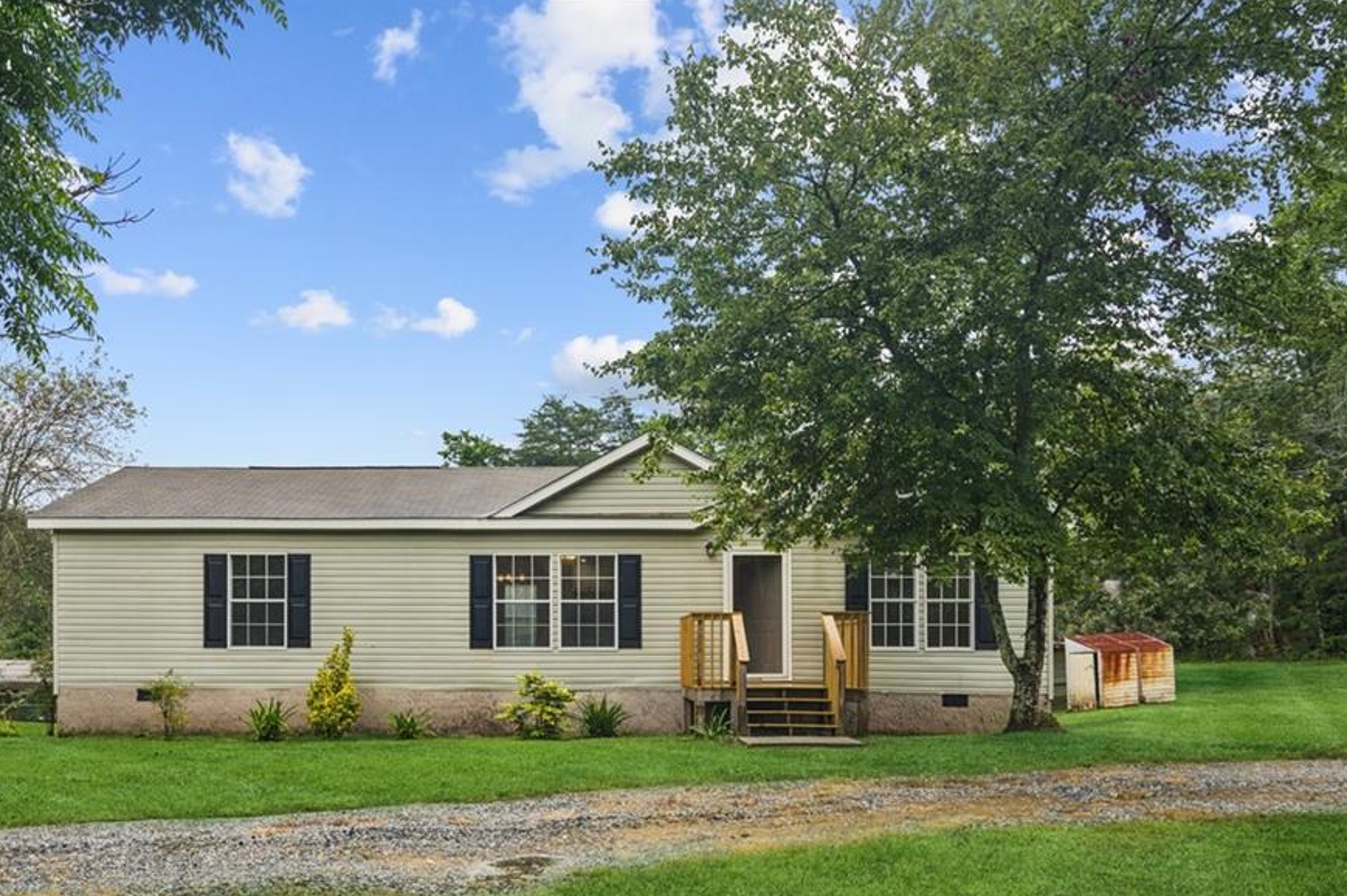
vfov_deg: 39.8
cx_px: 586
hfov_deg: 57.1
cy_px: 522
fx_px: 1234
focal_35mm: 33
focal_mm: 28
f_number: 5.6
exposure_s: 1/100
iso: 100
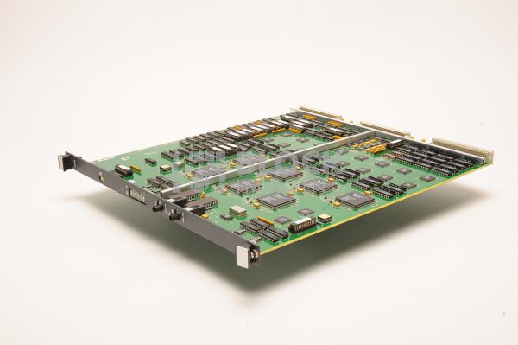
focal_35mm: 50
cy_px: 172
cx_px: 259
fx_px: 719
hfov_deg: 39.6
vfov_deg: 26.9
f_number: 18
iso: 320
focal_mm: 50
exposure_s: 1/160
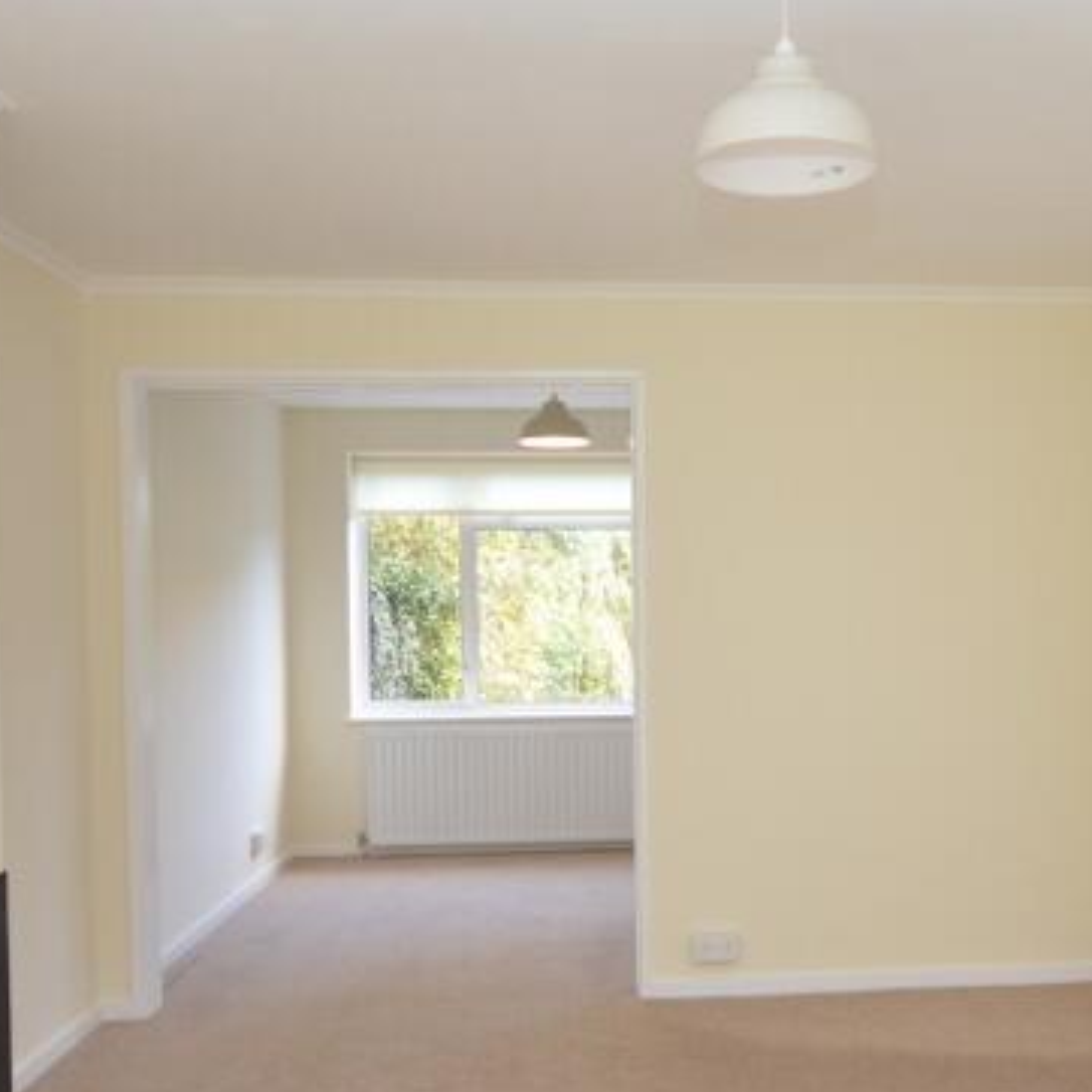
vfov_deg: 45.9
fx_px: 1285
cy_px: 635
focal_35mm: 36
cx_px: 727
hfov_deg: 45.4
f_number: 4.5
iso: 400
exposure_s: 1/80
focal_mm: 10
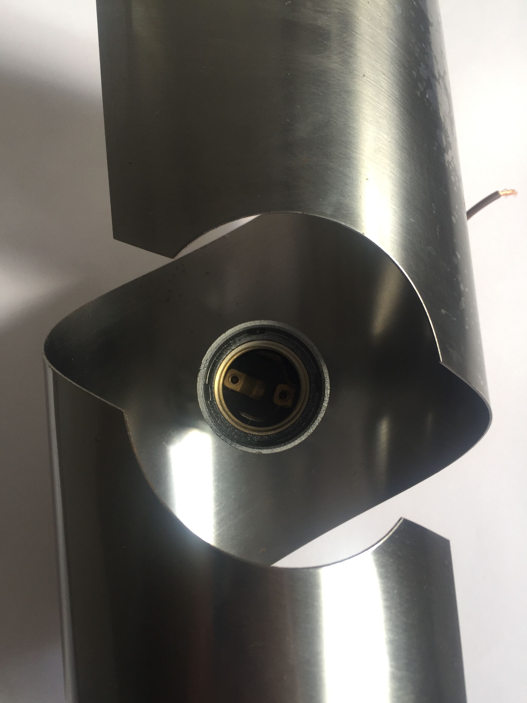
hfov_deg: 48.2
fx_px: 589
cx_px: 264
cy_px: 352
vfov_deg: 61.7
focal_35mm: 29
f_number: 2.2
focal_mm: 4.15
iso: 50
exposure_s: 1/100
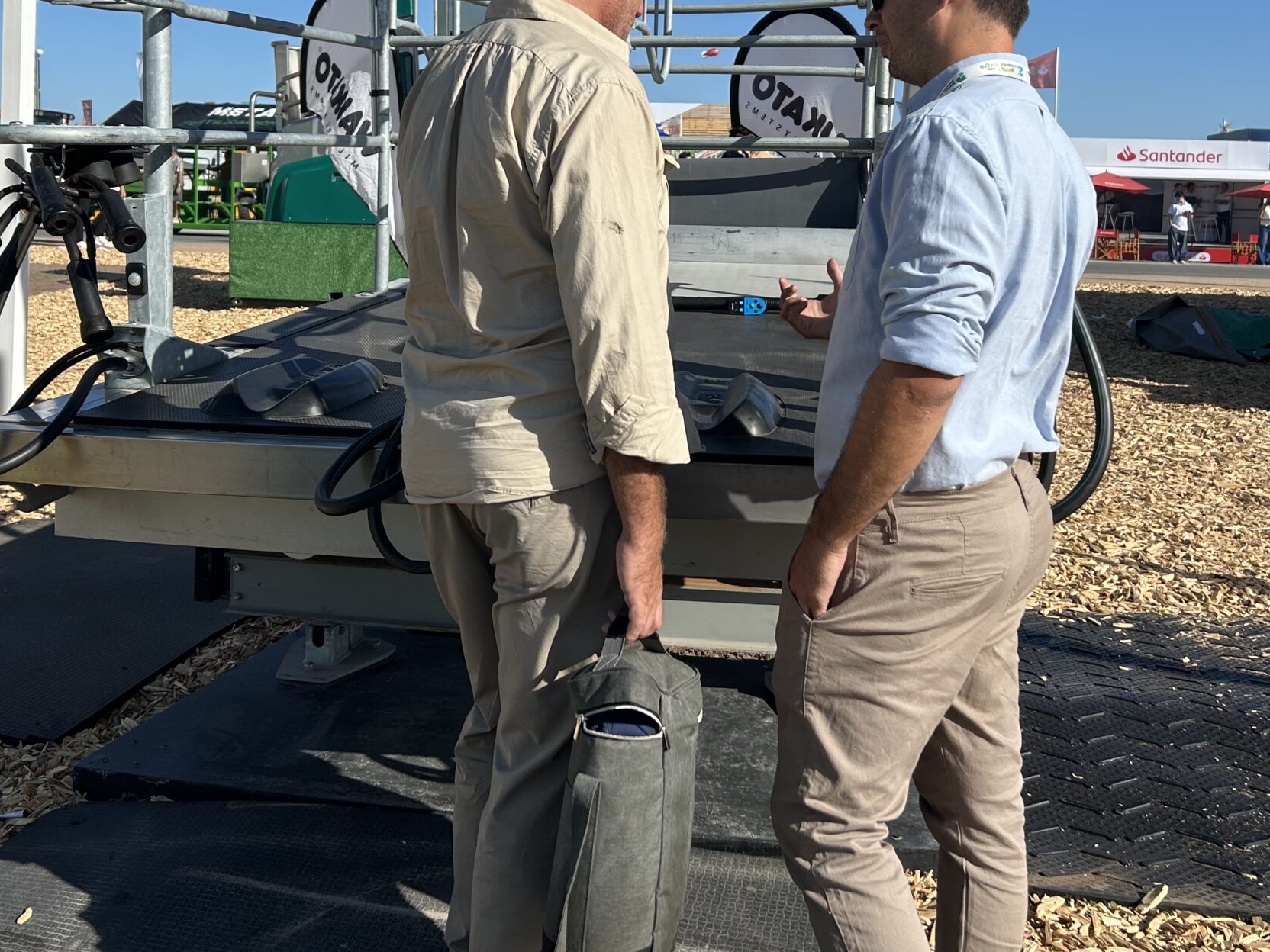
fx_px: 1468
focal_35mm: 40
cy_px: 227
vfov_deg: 35.1
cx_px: 614
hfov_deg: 46.8
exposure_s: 1/4274
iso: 50
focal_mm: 5.7
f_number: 1.5
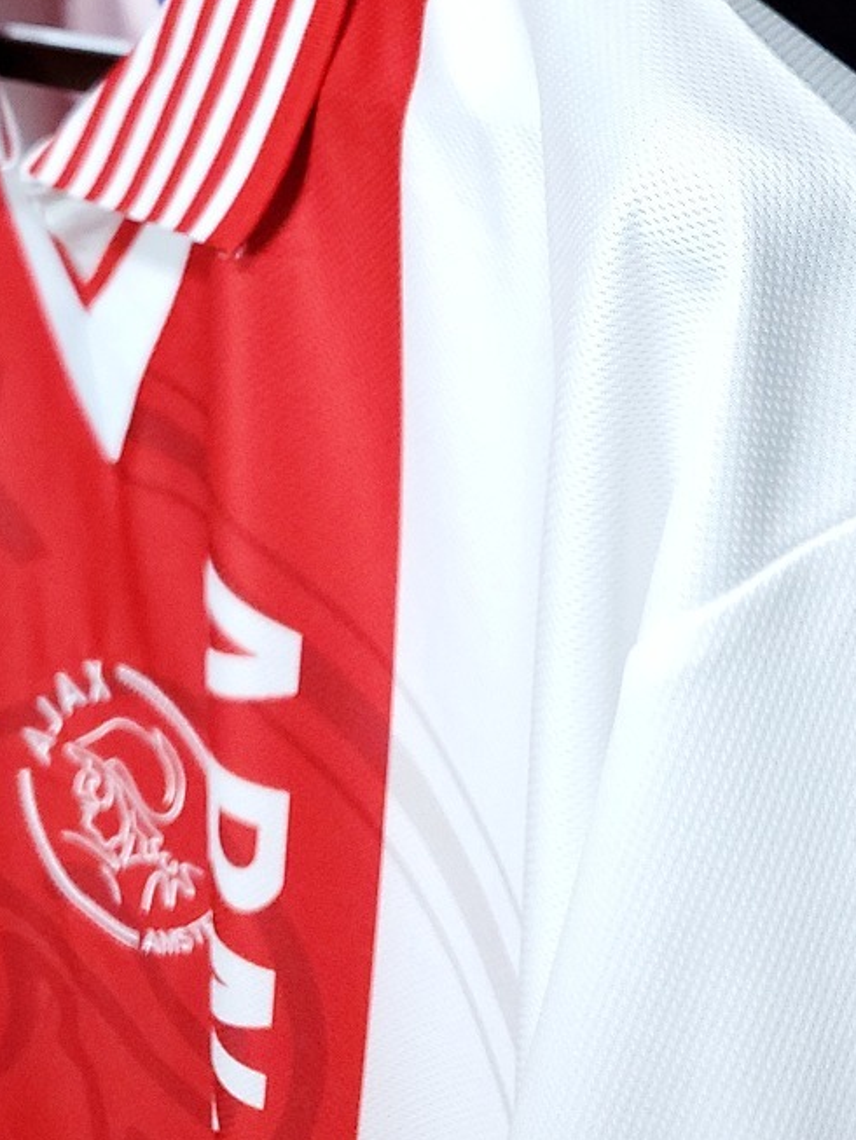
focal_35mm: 43
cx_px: 508
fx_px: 1417
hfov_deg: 33.5
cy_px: 232
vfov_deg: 42.0
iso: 640
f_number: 1.5
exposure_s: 1/45
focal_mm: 4.3
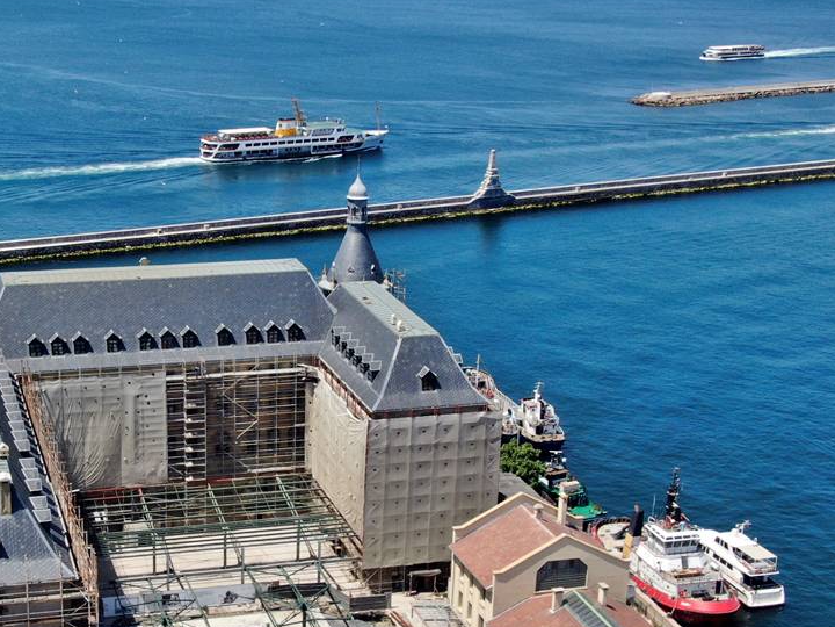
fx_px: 1568
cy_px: 382
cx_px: 245
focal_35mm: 65
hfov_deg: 29.5
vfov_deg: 22.5
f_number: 3.4
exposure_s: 1/800
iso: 100
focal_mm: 6.77
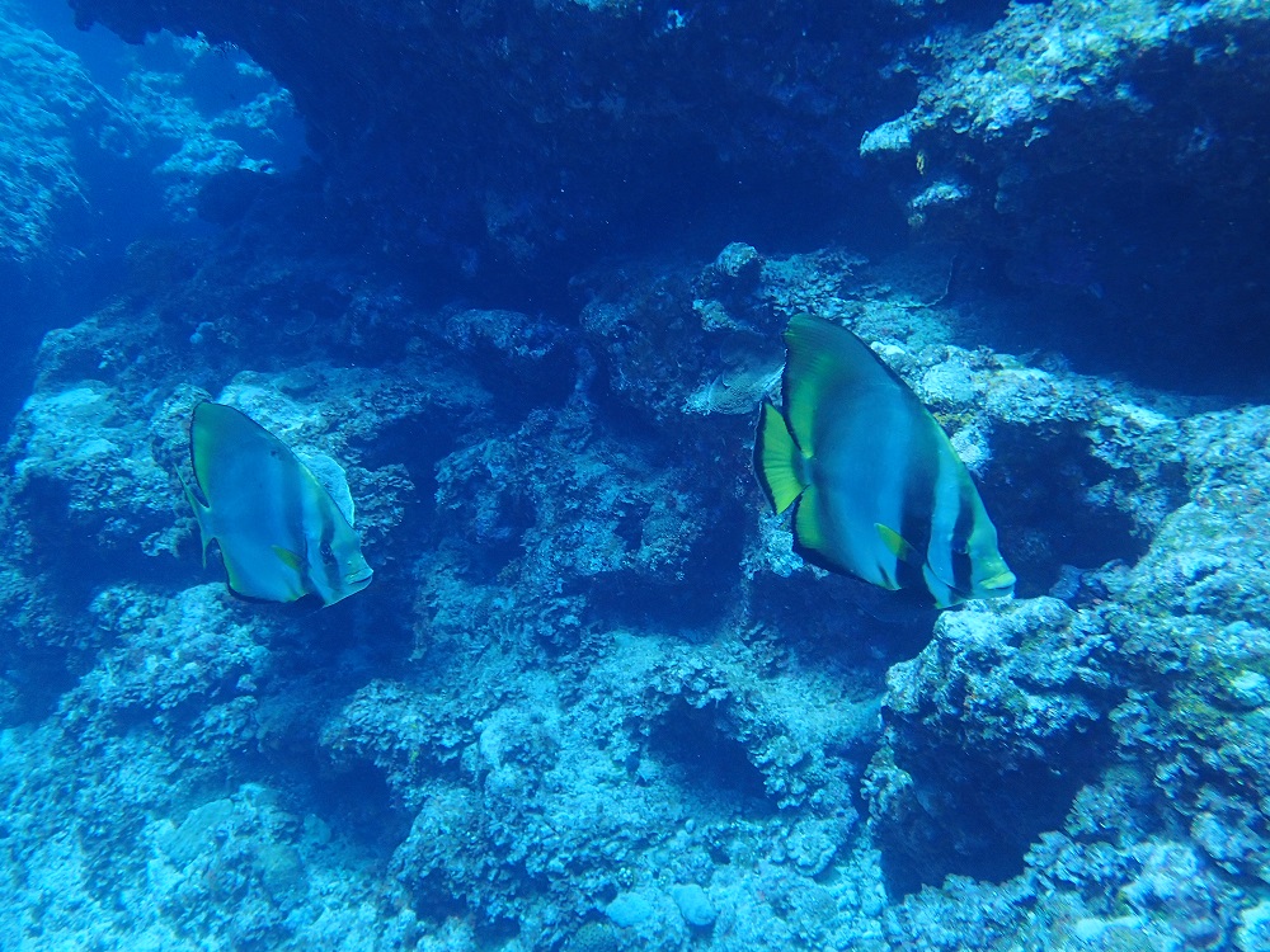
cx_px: 635
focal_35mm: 30
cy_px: 476
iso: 100
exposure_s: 1/100
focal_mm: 5.5
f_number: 2.3
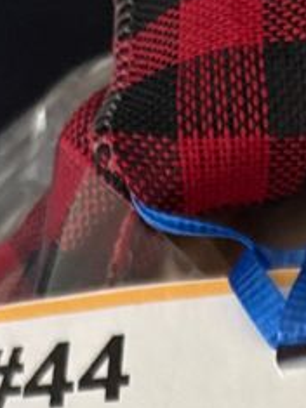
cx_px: 370
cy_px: 903
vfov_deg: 12.4
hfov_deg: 10.9
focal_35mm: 133
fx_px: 1569
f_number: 1.6
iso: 500
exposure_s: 1/40
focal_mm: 5.96
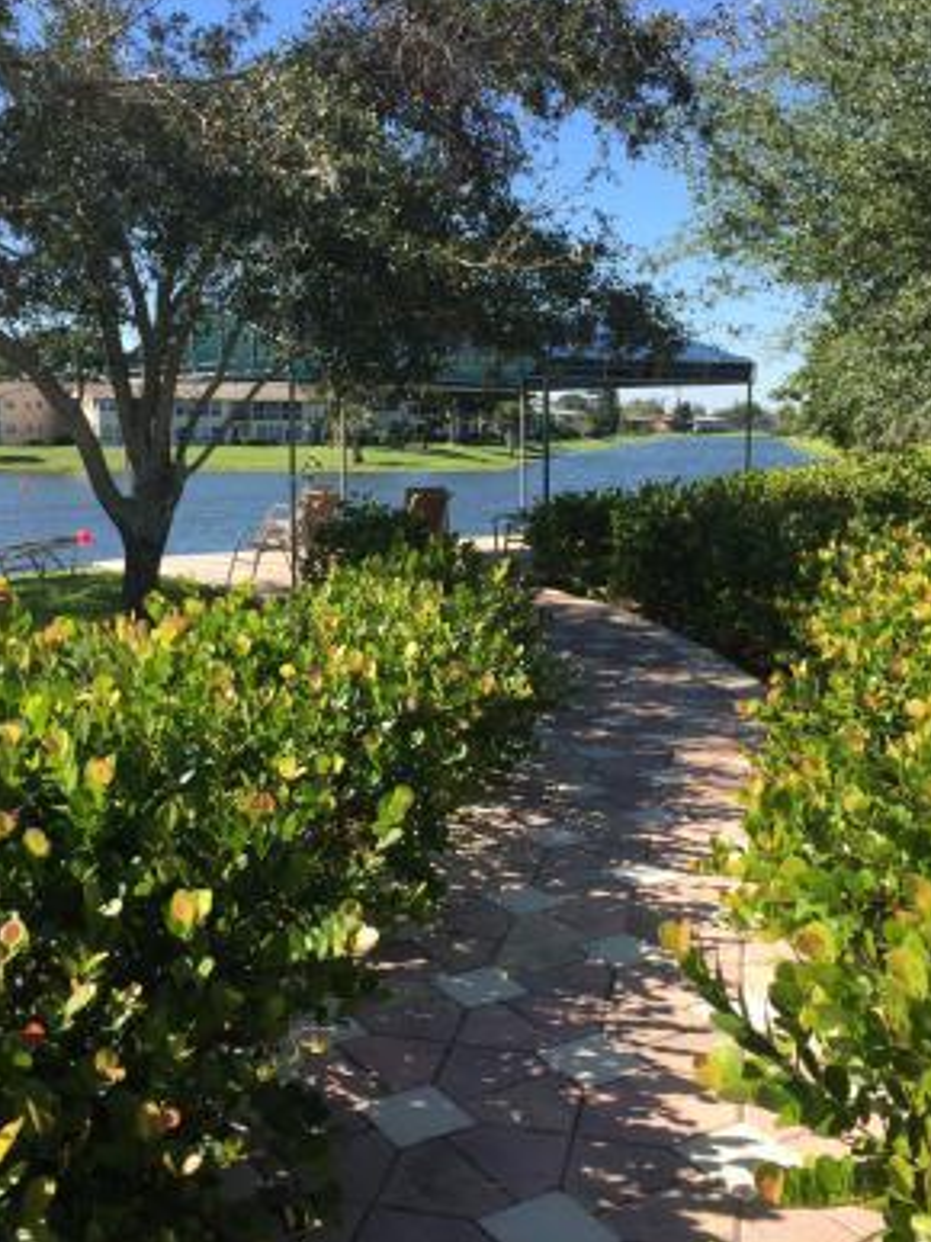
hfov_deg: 39.6
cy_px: 552
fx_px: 1292
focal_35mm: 36
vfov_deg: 51.3
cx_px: 443
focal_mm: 4.15
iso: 32
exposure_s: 1/964
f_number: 2.2
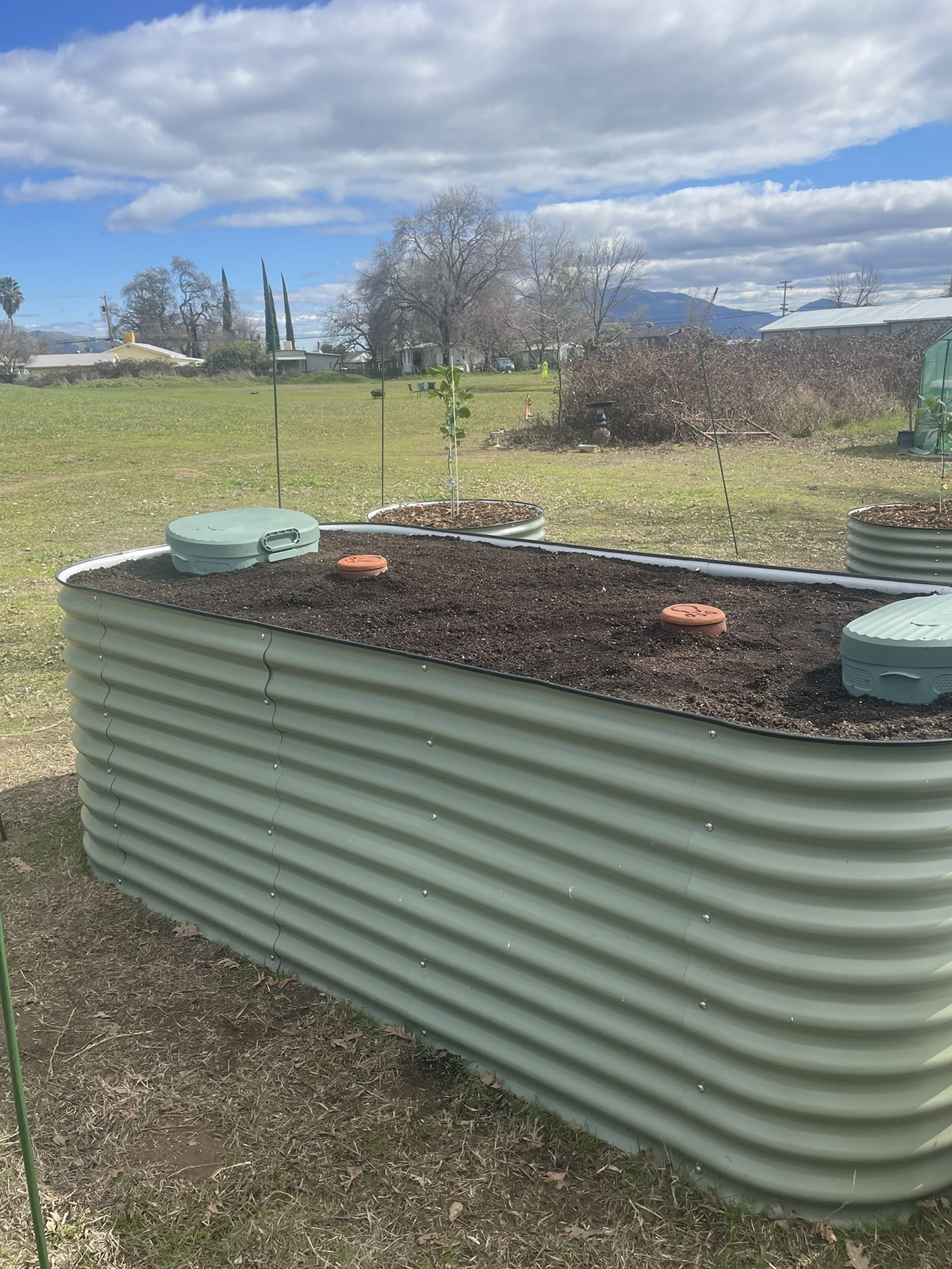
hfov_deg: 48.2
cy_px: 617
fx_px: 1063
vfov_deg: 61.6
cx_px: 475
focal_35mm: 29
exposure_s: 1/2959
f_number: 1.6
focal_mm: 4.2
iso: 32
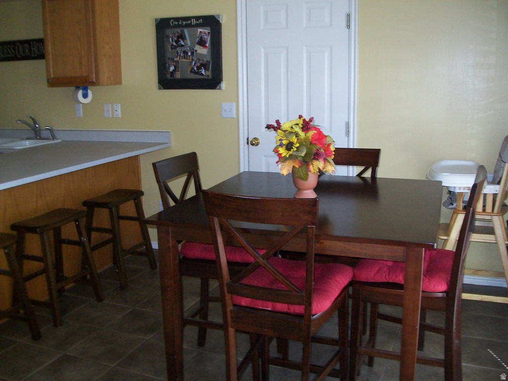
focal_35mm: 36
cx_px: 254
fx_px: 528
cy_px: 190
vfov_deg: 39.7
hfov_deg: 51.4
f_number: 2.7
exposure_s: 1/60
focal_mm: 6
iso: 160
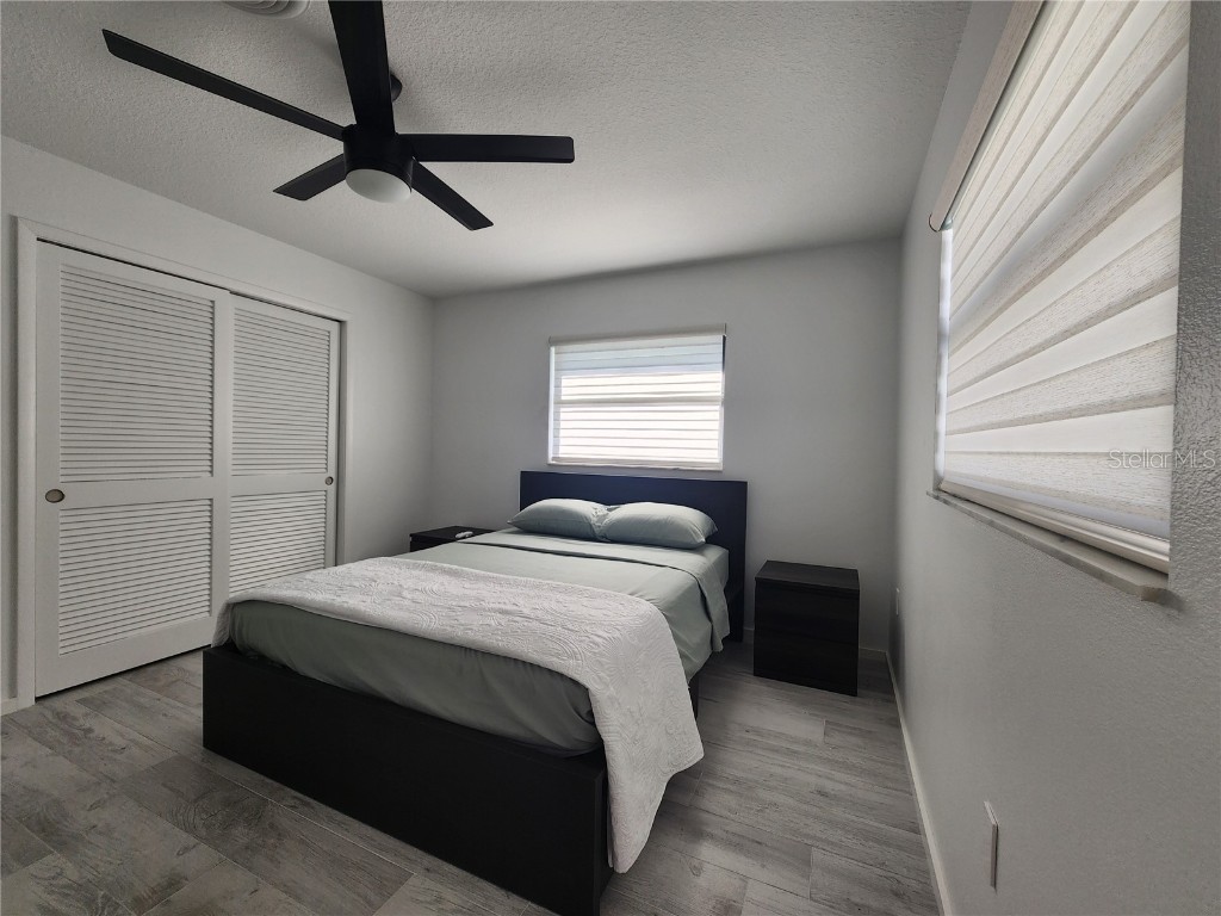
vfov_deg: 89.9
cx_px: 610
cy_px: 458
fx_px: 459
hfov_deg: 106.2
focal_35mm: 13
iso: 80
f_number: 2.2
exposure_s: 1/120
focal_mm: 2.2
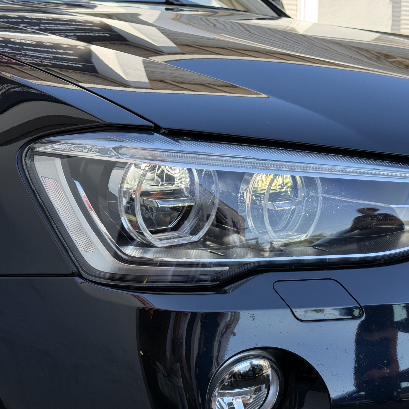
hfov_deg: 29.9
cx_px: 265
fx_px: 762
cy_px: 205
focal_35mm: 57
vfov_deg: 30.0
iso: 64
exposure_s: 1/620
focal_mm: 6.76
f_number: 1.78
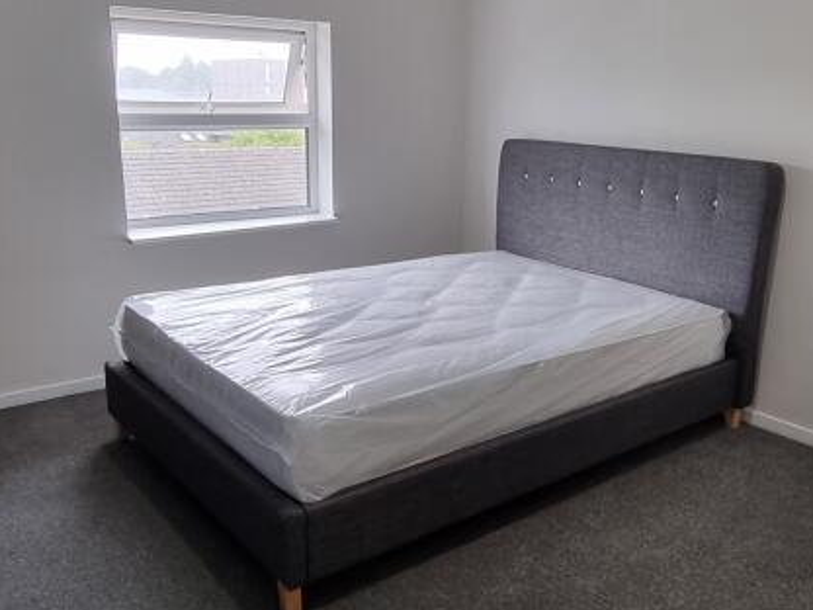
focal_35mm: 32
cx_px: 512
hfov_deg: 56.1
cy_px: 266
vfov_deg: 44.1
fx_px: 752
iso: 160
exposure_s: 1/50
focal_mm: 2.2
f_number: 2.2
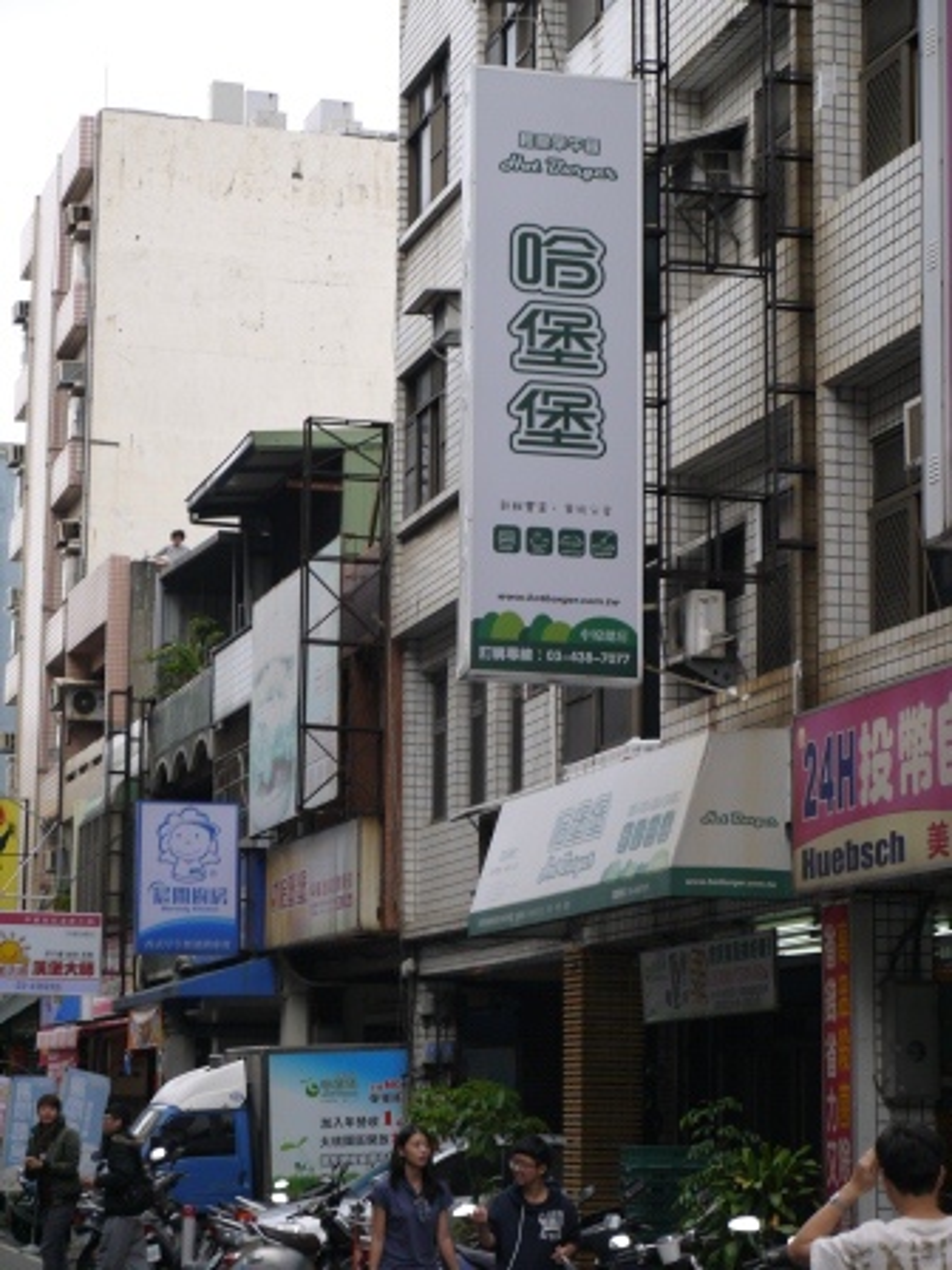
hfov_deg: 17.6
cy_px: 635
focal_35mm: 84
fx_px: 3080
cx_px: 476
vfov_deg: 23.3
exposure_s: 1/160
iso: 160
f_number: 6.3
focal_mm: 42
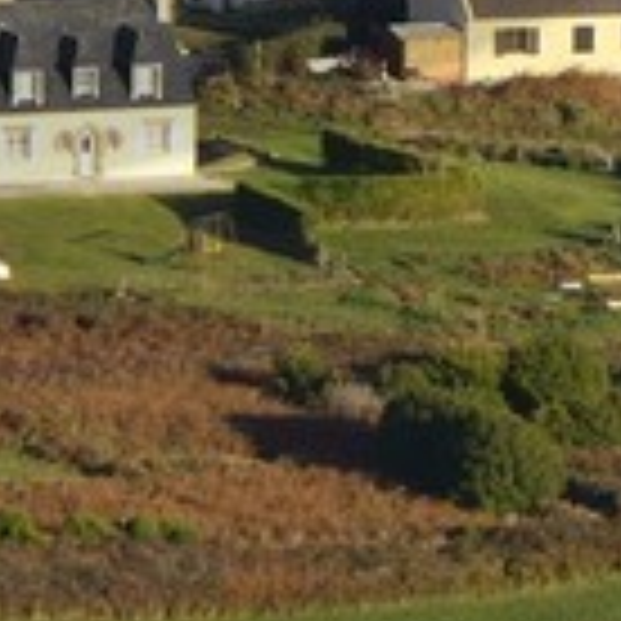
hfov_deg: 1.4
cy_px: -1665
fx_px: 24924
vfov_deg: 1.4
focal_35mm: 1228
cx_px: -297
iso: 800
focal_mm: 125
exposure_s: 1/1250
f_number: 13
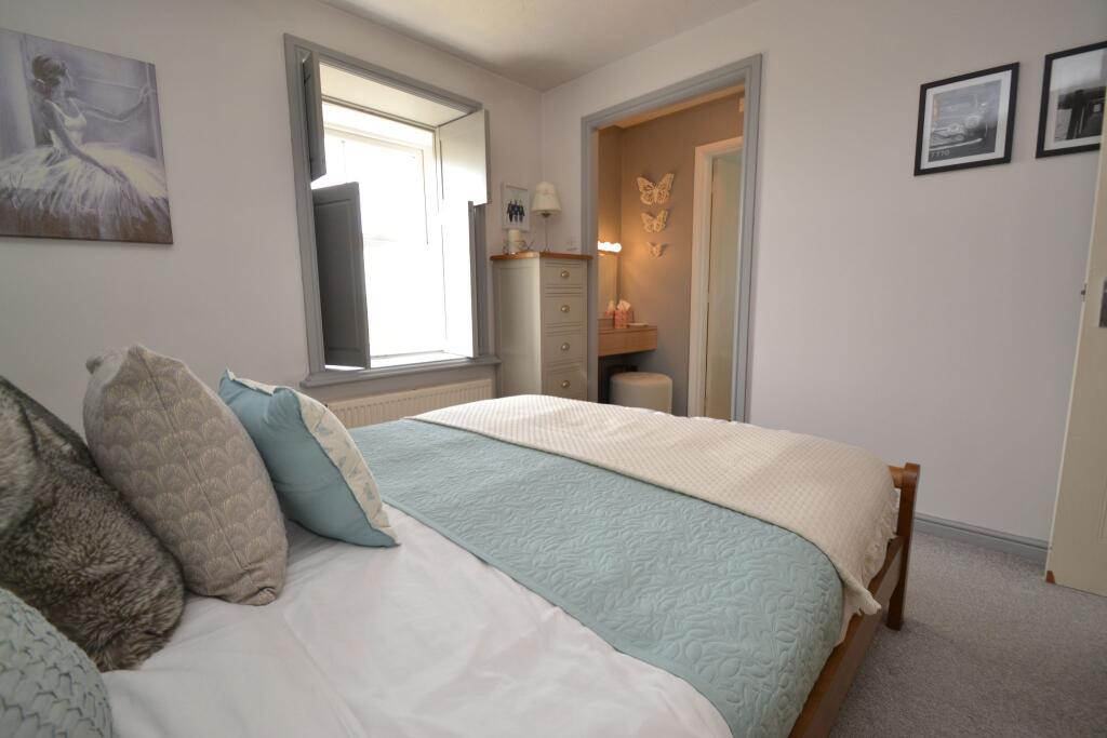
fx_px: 461
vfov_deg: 77.3
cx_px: 554
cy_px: 369
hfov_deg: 100.4
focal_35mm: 15
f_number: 5
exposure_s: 1/100
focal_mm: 10
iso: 400
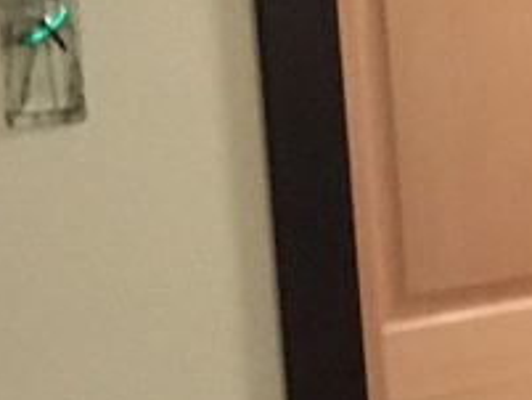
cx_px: 1658
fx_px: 2953
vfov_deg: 7.7
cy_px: 66
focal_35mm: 192
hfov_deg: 8.4
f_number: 2.2
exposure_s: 1/15
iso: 400
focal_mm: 4.15
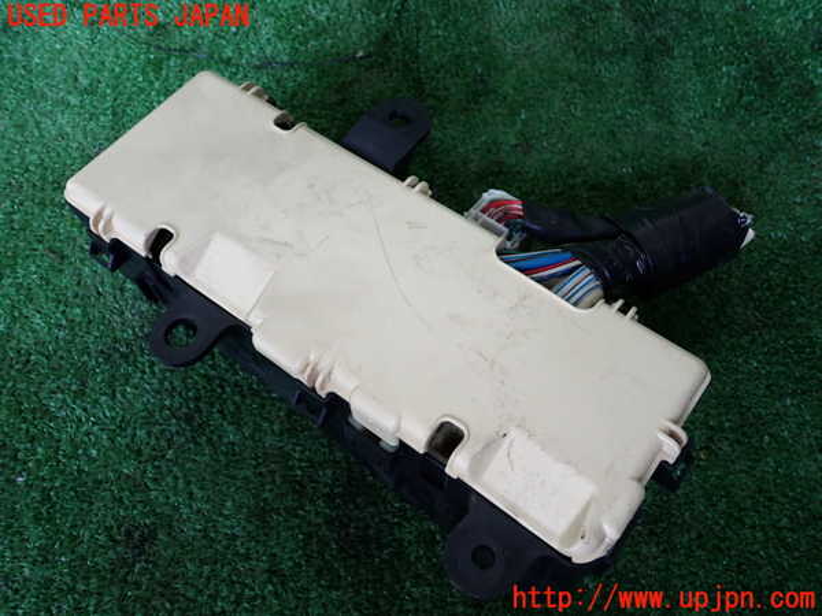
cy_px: 308
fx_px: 712
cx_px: 411
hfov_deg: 60.0
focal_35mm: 30
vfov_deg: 46.8
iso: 200
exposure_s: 1/80
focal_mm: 5.4
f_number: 2.3
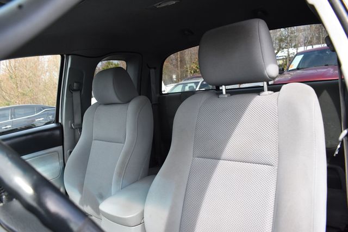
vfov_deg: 47.9
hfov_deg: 67.4
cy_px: 116
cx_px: 174
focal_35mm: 27
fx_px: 261
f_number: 5.6
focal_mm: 18
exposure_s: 1/250
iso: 400
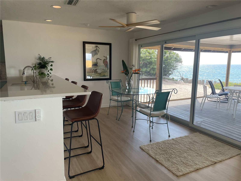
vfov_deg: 53.1
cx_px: 120
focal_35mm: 26
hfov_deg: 67.3
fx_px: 181
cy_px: 90
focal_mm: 4.2
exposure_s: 1/121
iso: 64
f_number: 1.6
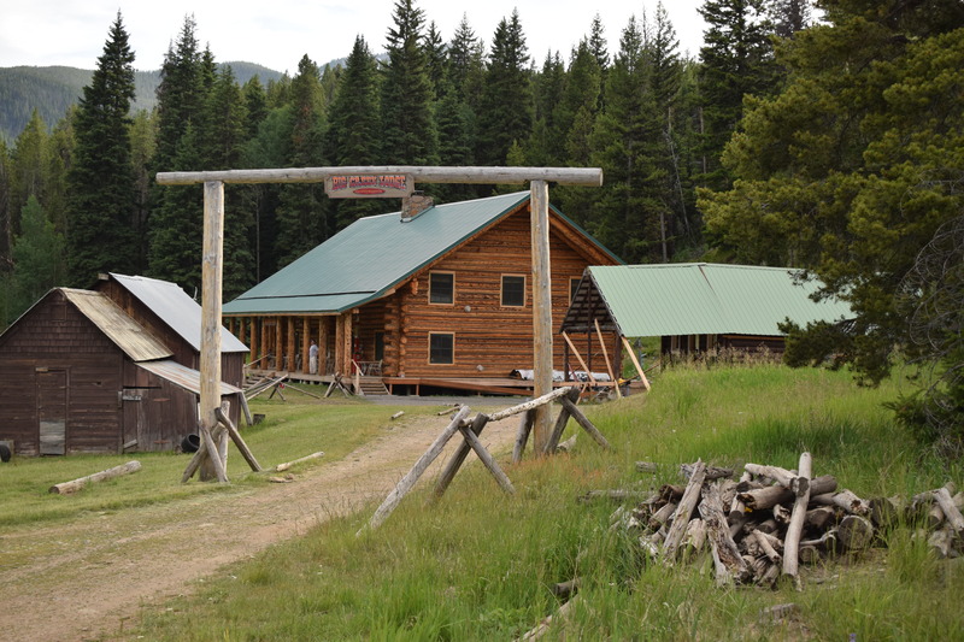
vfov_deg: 23.8
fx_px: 1526
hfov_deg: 35.1
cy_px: 321
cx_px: 482
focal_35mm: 57
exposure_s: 1/800
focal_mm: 38
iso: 640
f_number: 6.3
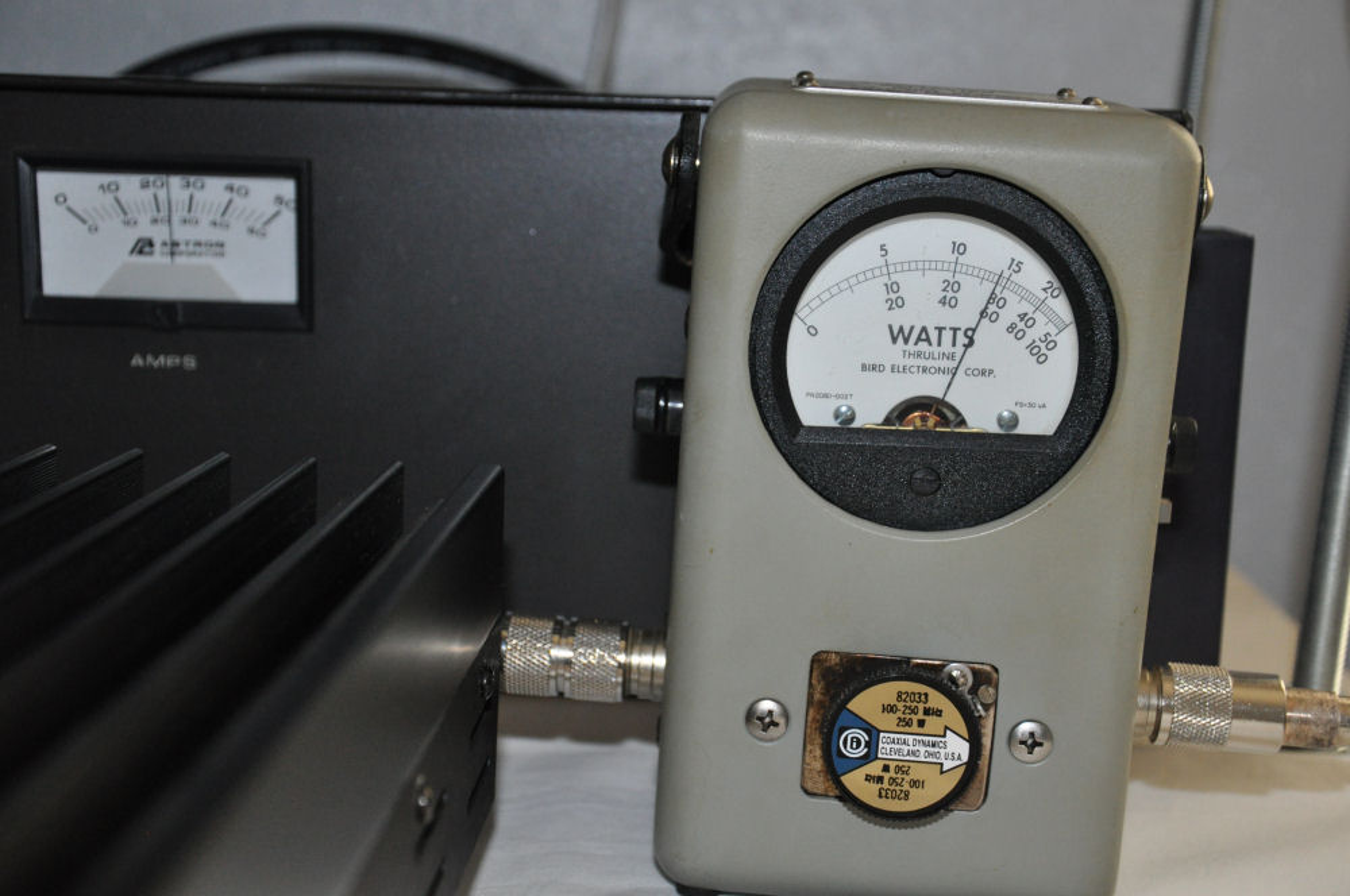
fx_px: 2247
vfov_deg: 22.6
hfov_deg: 33.4
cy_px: 448
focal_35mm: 60
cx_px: 675
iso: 1250
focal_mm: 40
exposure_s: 1/60
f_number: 4.5
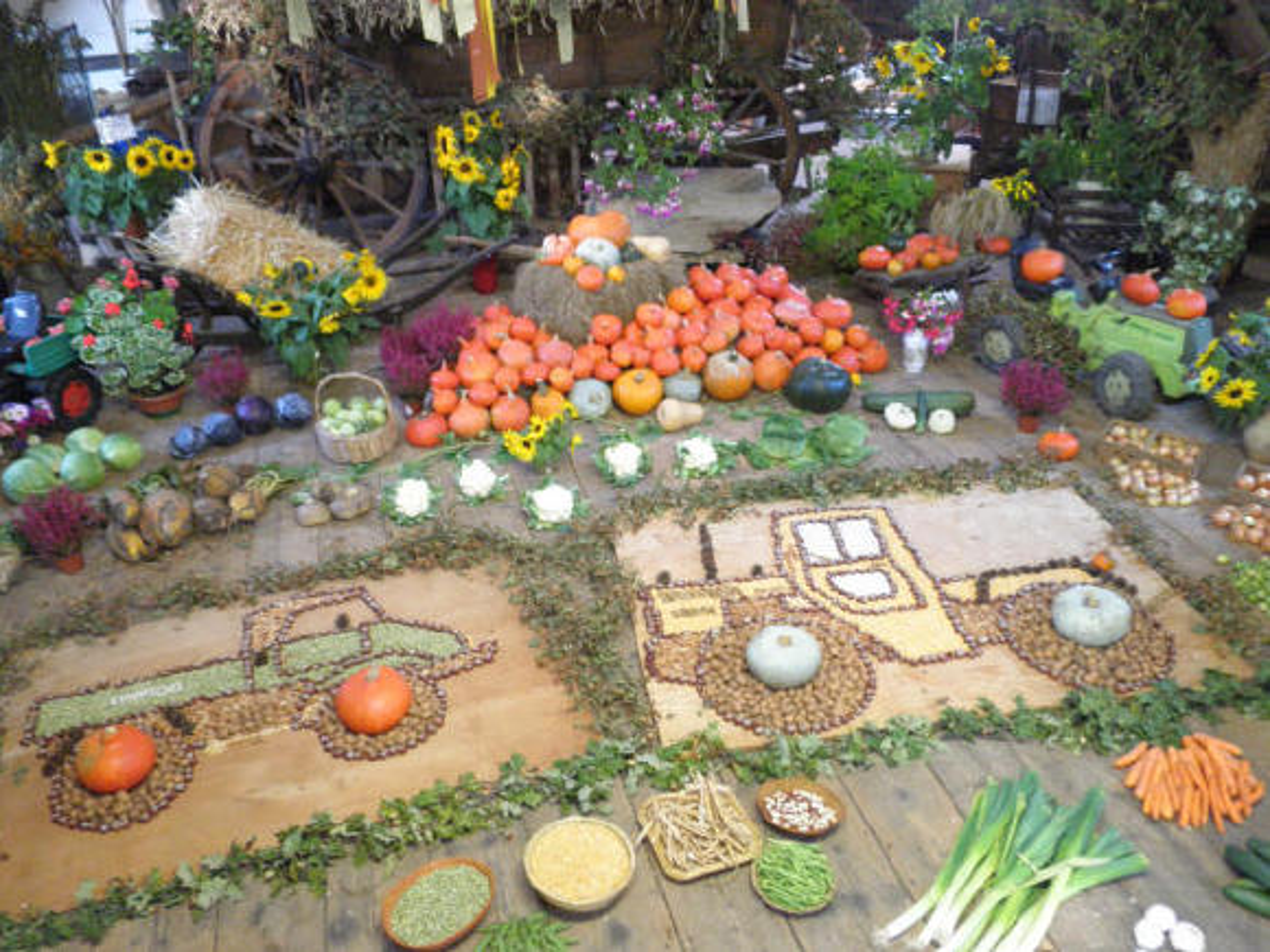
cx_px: 635
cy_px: 476
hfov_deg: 67.3
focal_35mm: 26
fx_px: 954
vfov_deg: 53.1
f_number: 2.8
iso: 250
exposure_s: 1/4
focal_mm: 4.7
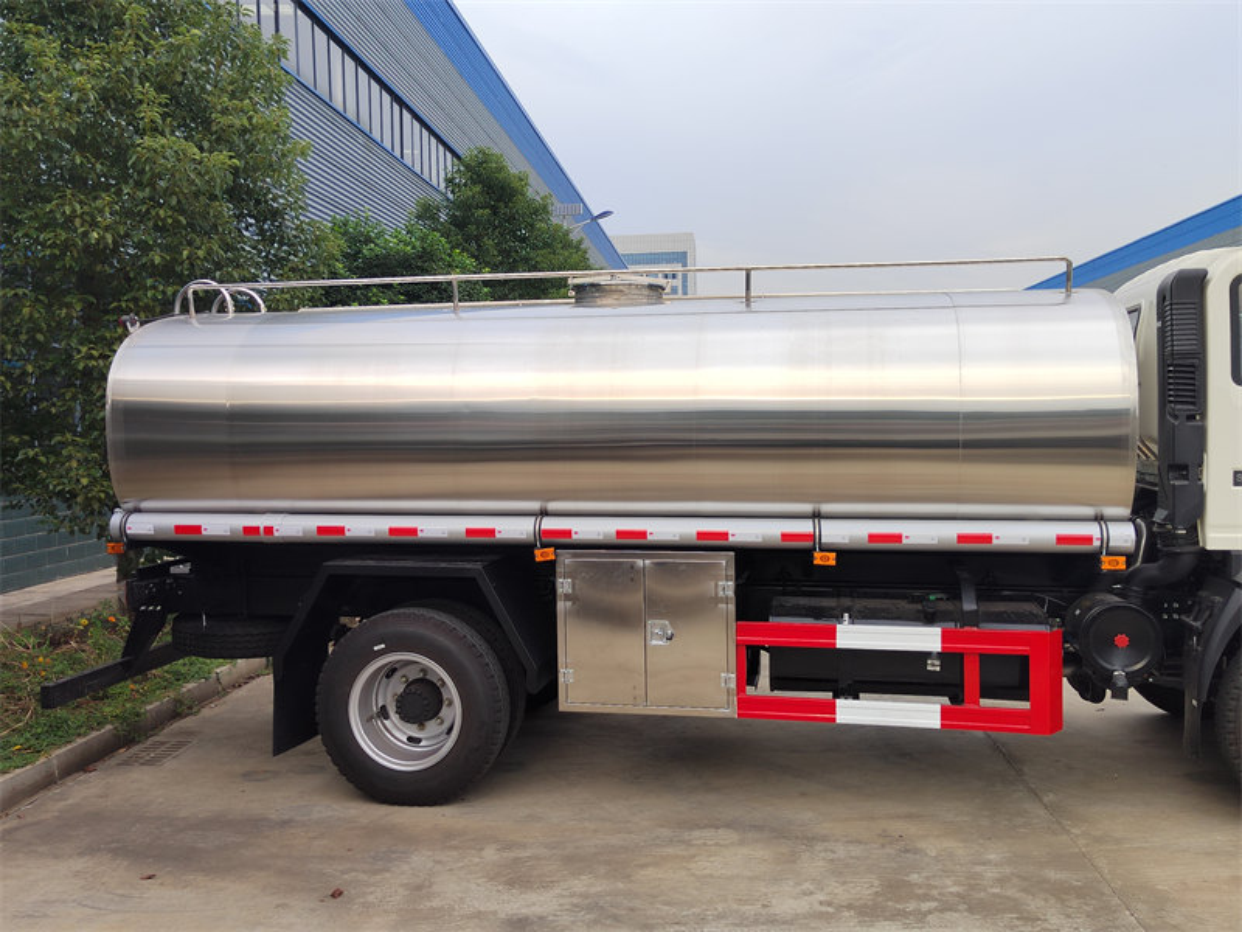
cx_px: 621
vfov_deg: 45.4
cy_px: 466
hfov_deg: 58.4
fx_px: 1112
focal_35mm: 31
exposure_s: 1/140
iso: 100
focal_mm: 5.52
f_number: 1.9
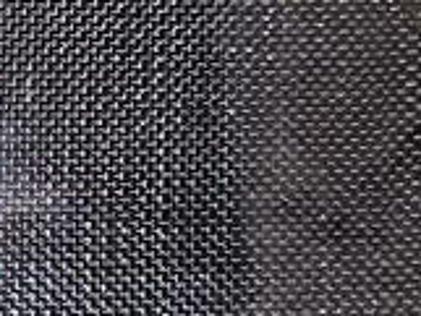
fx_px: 1497
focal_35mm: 123
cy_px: 73
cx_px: -204
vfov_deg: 12.0
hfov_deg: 14.9
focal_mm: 5.6
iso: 80
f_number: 3.3
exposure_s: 1/45
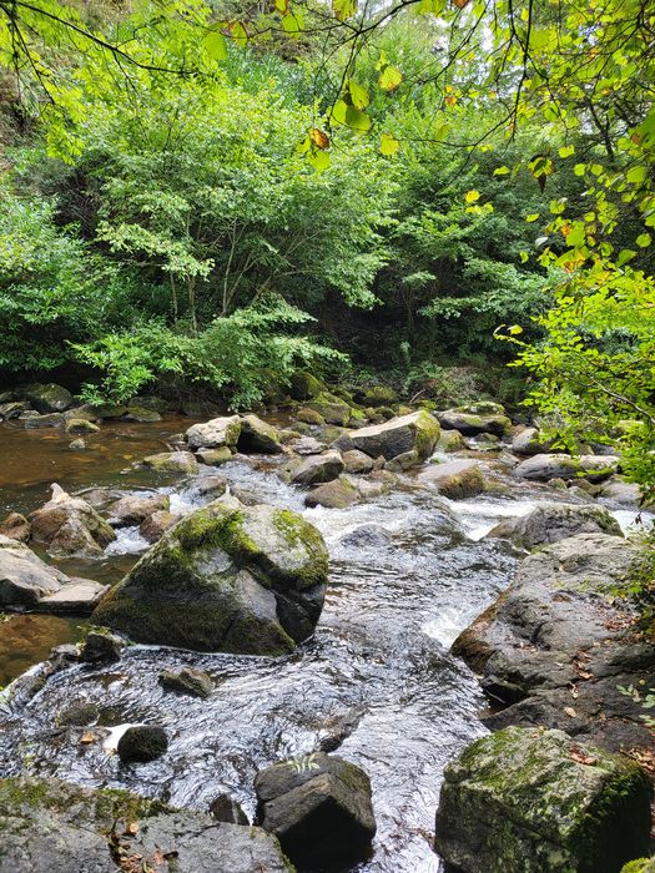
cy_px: 436
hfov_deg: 53.1
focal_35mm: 26
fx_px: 656
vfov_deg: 67.3
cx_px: 328
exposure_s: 1/100
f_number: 1.8
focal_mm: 4.25
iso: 50
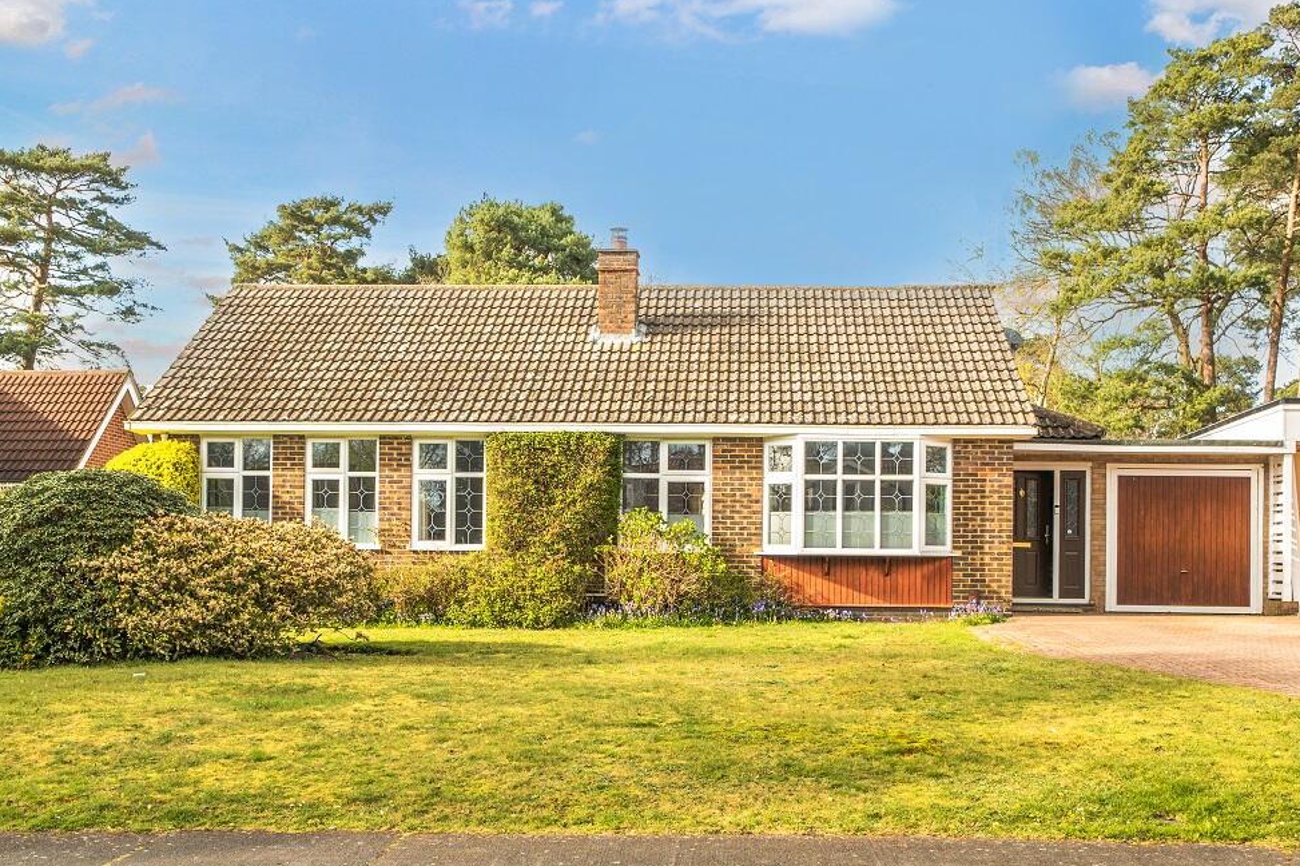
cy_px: 441
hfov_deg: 51.9
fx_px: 1336
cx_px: 641
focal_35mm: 37
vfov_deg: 35.9
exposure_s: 1/100
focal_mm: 24
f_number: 8
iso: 400
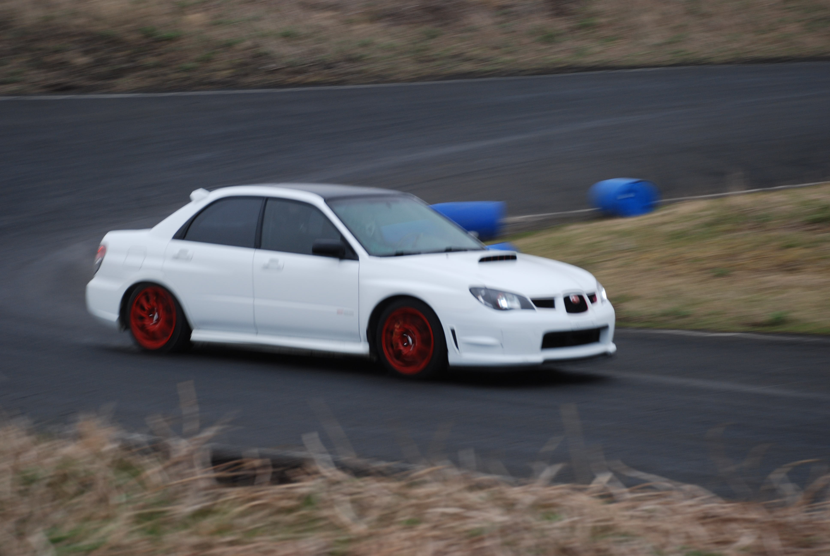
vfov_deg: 13.9
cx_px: 415
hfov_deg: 20.6
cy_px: 278
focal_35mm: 99
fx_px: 2285
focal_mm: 66
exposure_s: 1/60
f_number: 5.3
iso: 200
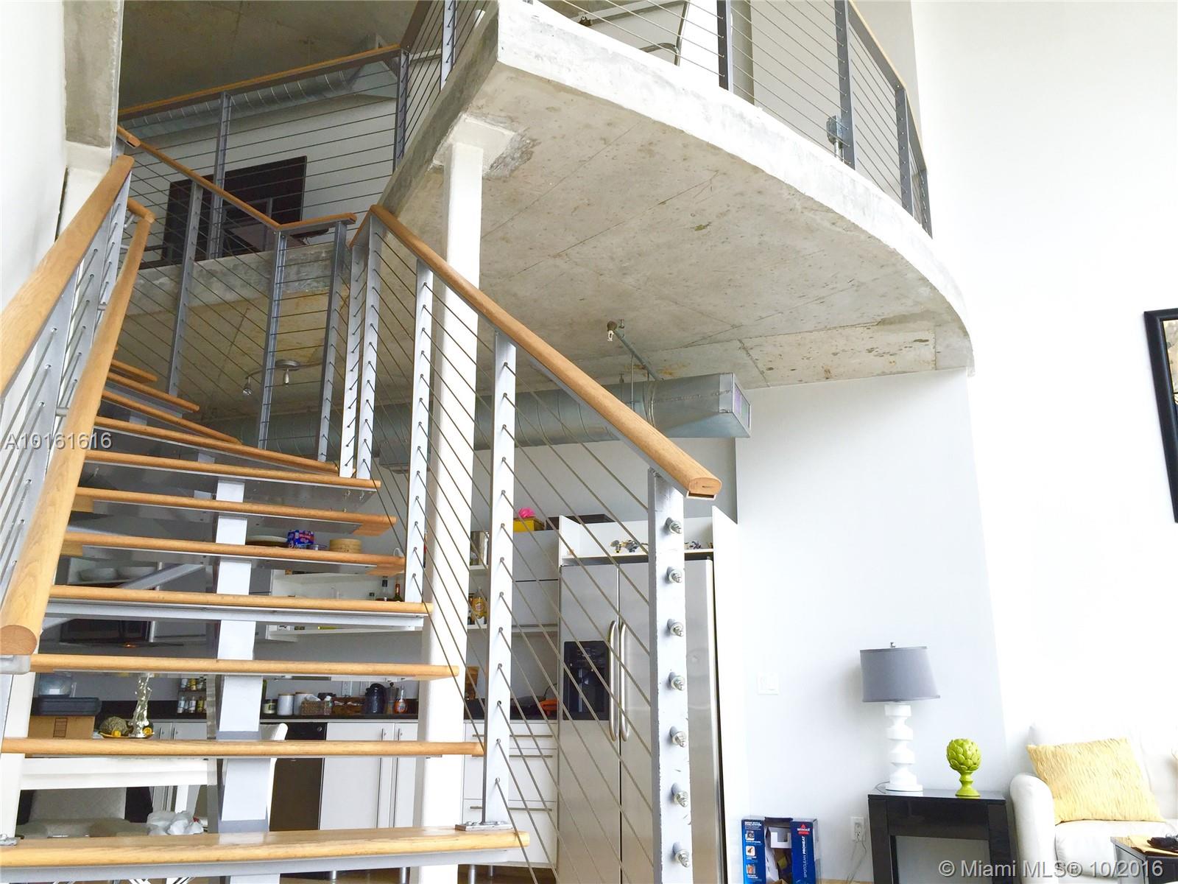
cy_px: 442
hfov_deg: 61.7
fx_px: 987
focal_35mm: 29
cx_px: 589
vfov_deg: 48.2
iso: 32
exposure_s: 1/350
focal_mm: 4.15
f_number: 2.2
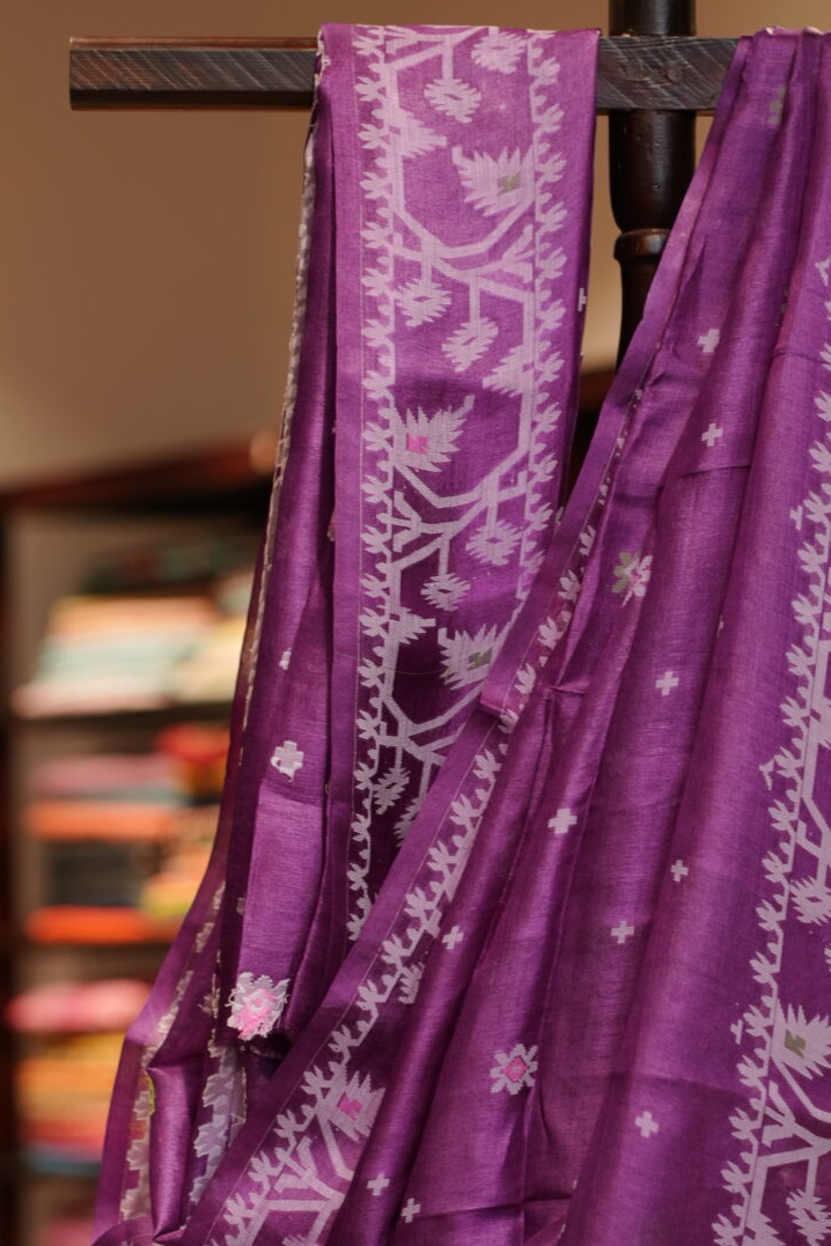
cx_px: 716
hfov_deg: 6.8
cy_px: 696
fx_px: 6994
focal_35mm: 202
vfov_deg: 10.2
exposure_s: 1/100
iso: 200
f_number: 2.8
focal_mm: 85
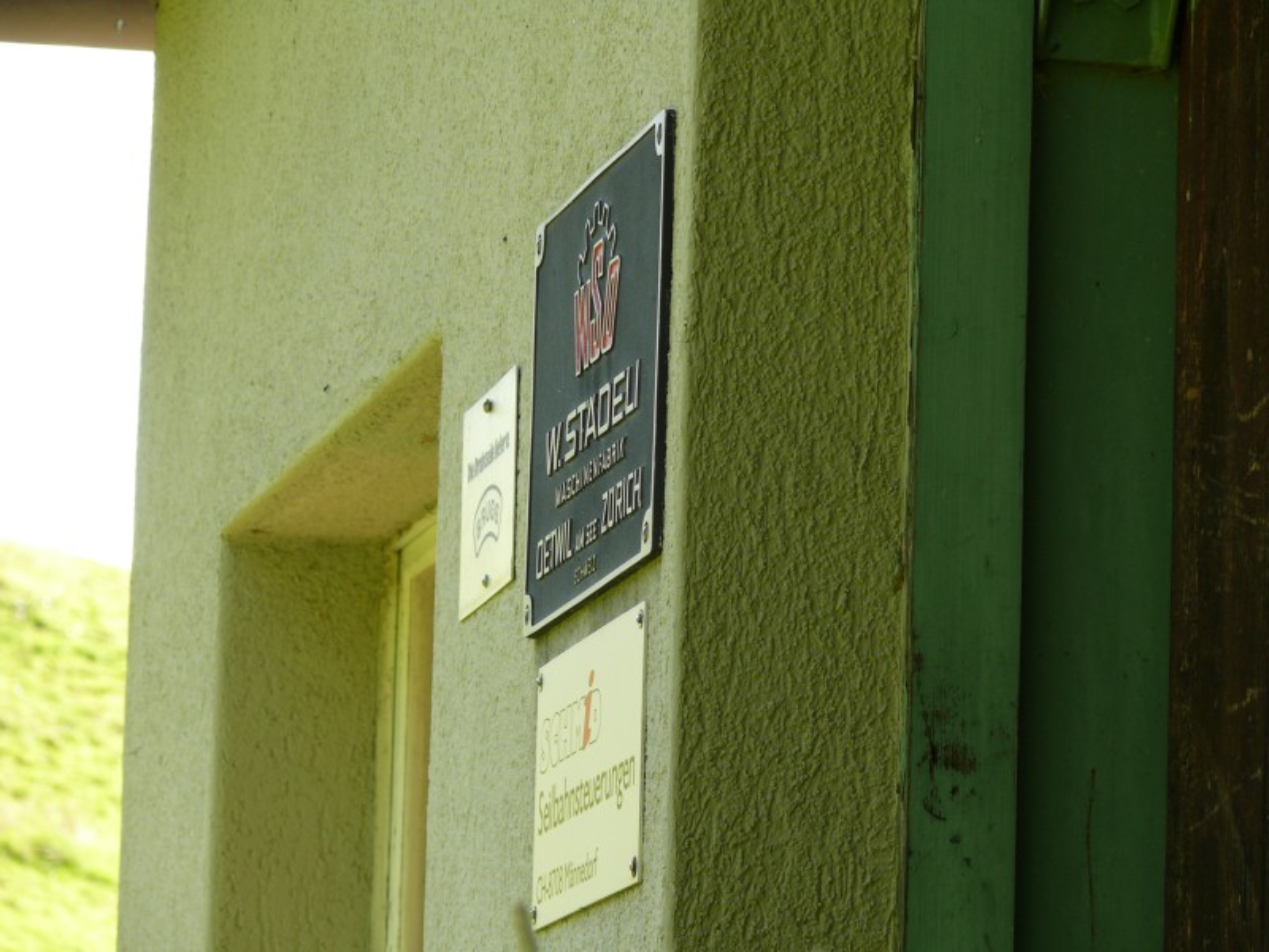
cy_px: 476
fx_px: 7588
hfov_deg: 9.6
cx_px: 634
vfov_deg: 7.2
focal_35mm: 207
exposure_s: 1/160
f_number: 4
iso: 100
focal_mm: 43.7
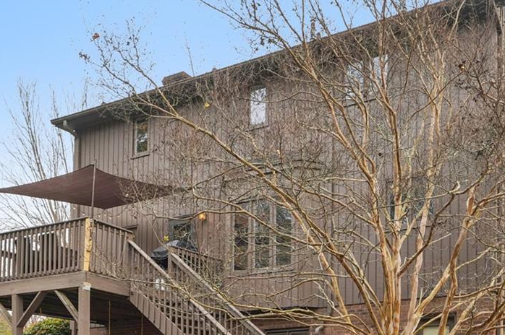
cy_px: 200
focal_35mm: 44
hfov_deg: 44.1
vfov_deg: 30.4
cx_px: 321
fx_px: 617
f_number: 8
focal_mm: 20
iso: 100
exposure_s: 1/30
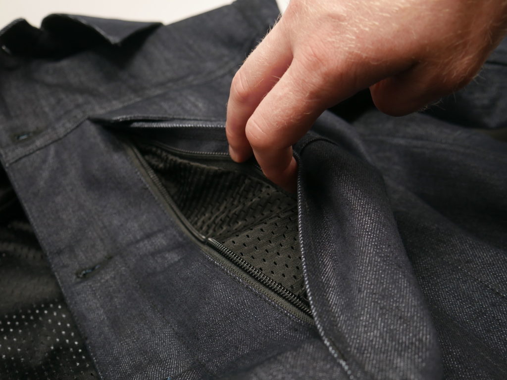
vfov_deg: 41.8
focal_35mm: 34
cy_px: 190
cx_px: 254
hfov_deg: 53.9
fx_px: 498
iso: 500
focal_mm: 17
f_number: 4
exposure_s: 1/60
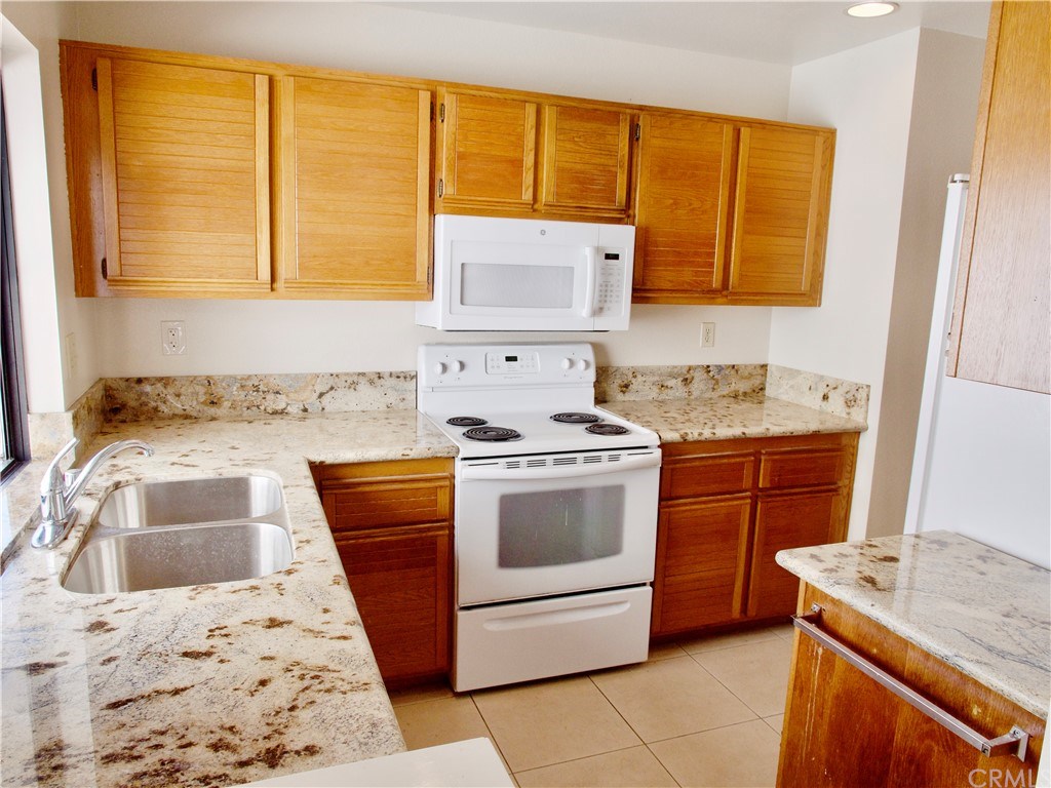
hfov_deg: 67.3
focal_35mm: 26
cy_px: 394
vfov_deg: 53.1
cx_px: 526
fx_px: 789
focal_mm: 12
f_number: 5.6
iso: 500
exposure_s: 1/160
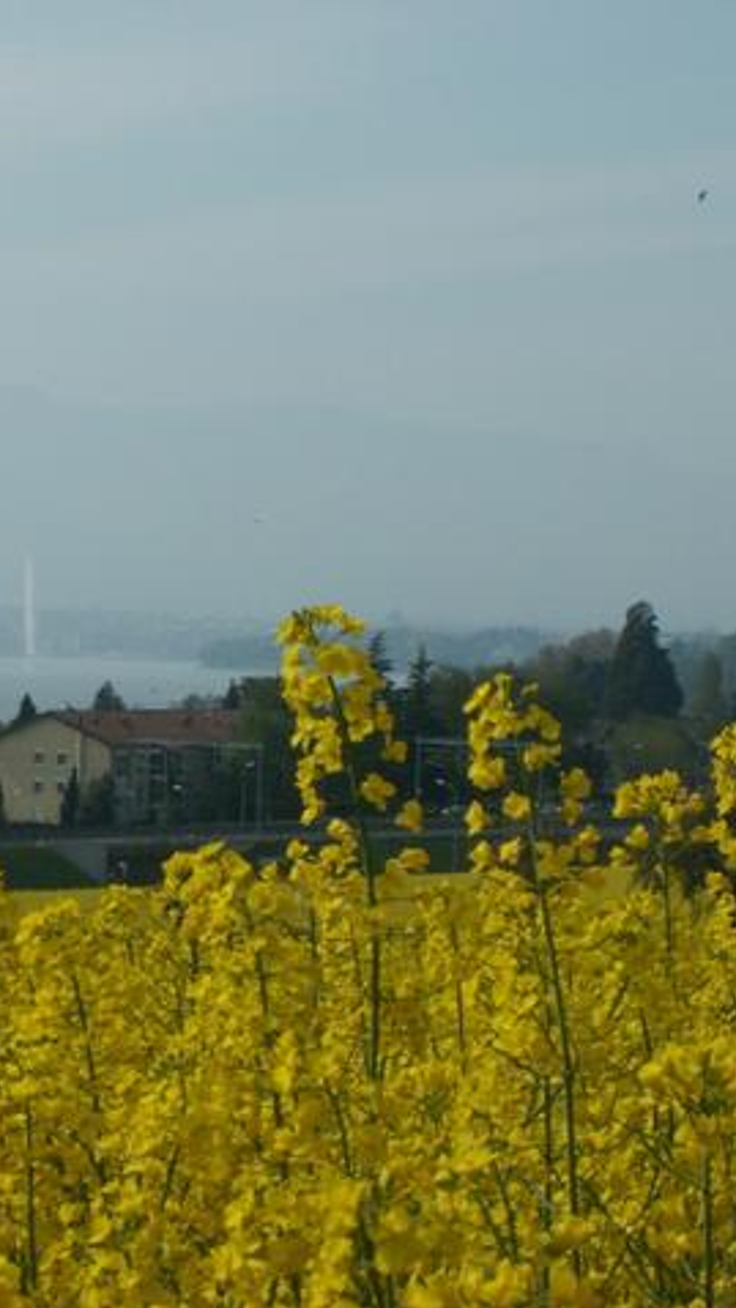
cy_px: 654
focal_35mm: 127
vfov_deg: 16.9
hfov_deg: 9.5
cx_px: 79
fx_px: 4405
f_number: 8
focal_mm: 14.56
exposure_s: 1/320
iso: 50
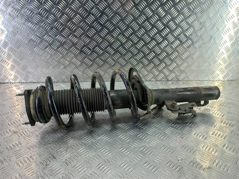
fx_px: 173
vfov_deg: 54.9
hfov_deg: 69.4
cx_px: 120
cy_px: 90
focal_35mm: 25
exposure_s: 1/50
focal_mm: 4.6
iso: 80
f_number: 1.8
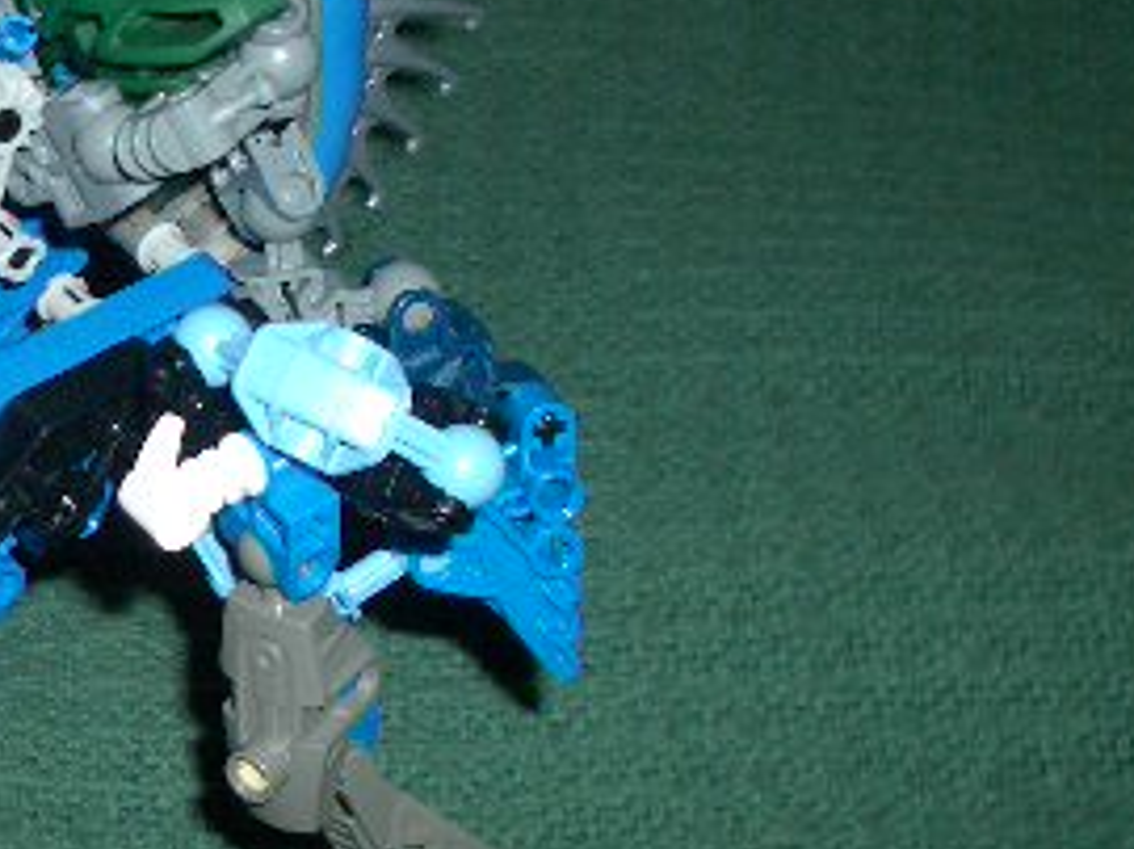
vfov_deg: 17.7
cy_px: 336
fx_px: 2717
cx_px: 55
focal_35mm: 83
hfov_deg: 22.8
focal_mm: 5.8
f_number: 2.6
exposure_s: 1/60
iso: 100
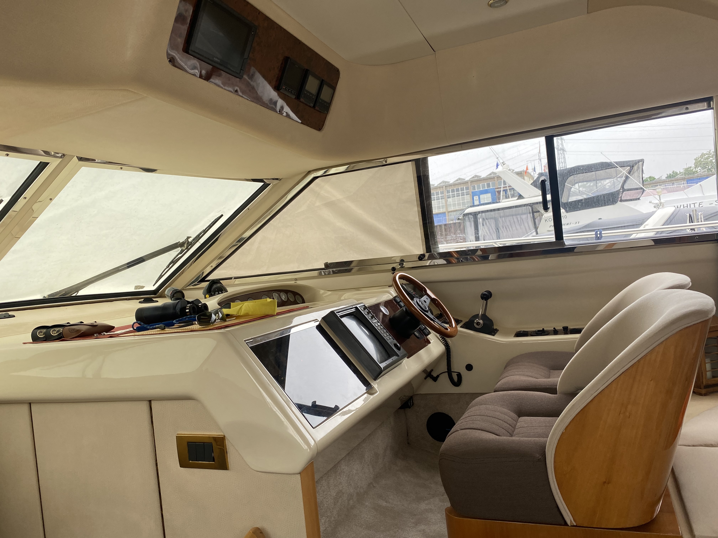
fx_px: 539
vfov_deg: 53.1
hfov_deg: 67.3
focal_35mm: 26
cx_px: 359
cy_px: 269
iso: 64
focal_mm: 4.25
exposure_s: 1/121
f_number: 1.8
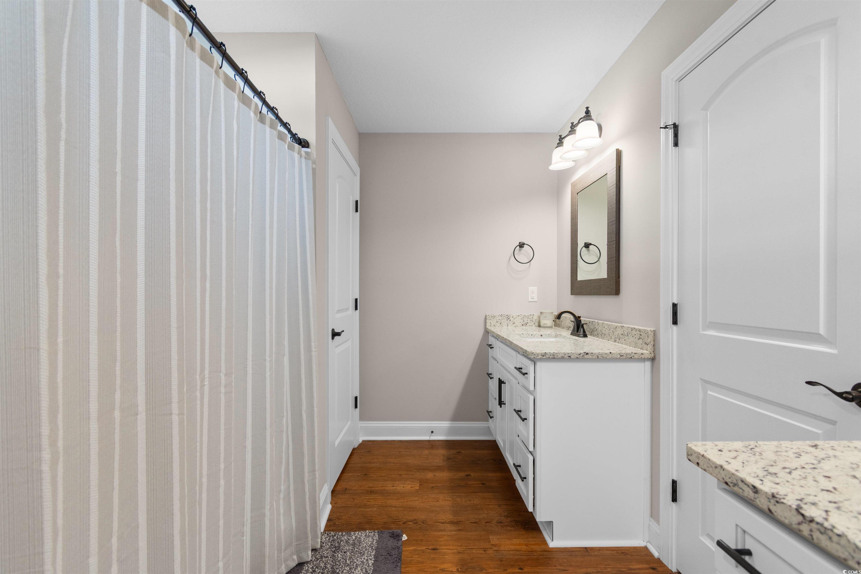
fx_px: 359
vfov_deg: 77.3
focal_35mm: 15
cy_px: 287
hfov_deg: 100.4
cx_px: 430
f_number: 4.5
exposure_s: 1/5
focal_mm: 10
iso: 100
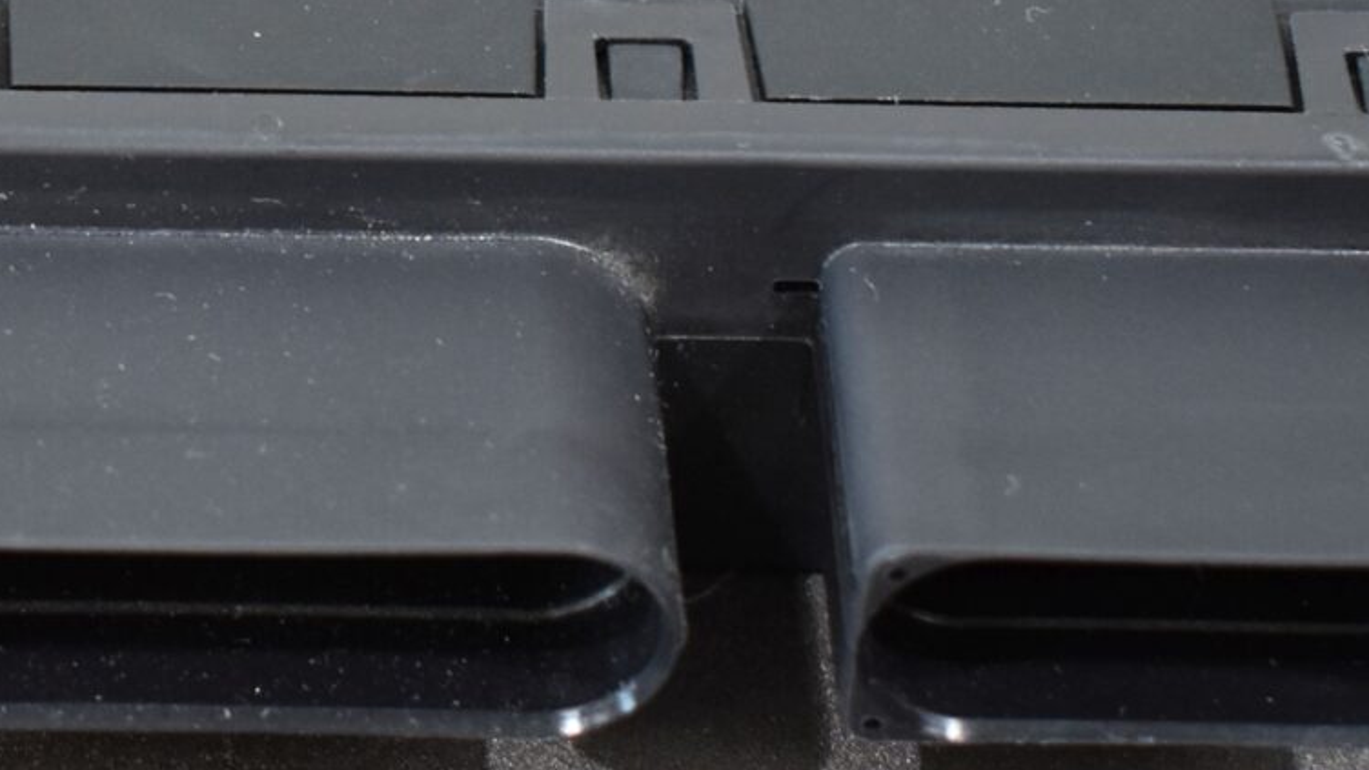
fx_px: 4856
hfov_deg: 15.9
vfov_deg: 9.0
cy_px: 83
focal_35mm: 134
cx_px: 191
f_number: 4
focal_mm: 25
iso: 1000
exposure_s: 1/125
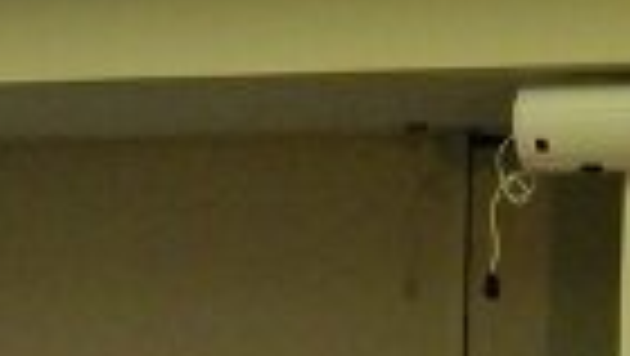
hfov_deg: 3.7
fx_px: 9747
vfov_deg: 2.1
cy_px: 964
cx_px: -76
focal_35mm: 583
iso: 800
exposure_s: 1/60
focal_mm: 20.9
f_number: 5.6
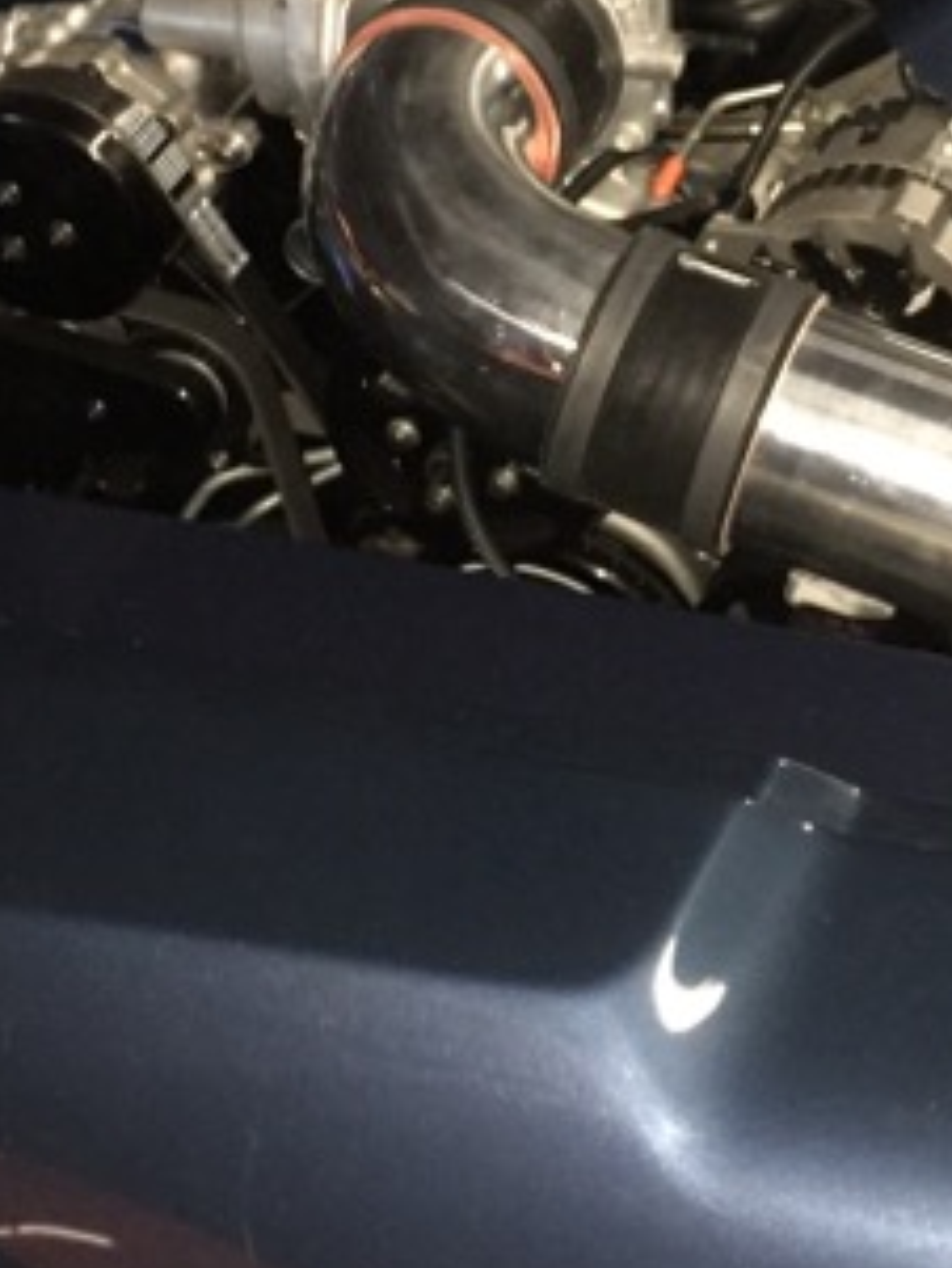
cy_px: 114
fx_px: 2822
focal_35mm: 77
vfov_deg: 24.6
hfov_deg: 18.9
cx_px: 779
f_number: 2.2
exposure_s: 1/16
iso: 250
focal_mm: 4.15
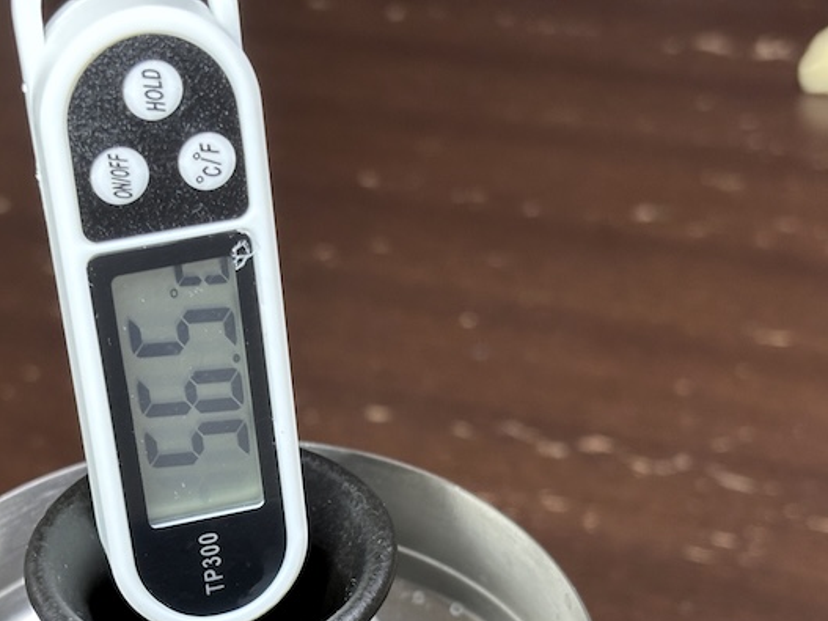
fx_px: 1889
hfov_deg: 24.5
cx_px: 225
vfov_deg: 18.5
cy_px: 470
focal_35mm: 79
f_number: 1.6
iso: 250
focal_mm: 5.96
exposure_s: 1/33
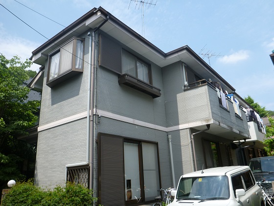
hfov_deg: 63.4
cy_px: 103
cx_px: 137
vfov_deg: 49.7
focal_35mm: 28
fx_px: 222
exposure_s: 1/800
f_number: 3.3
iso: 100
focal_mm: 4.9
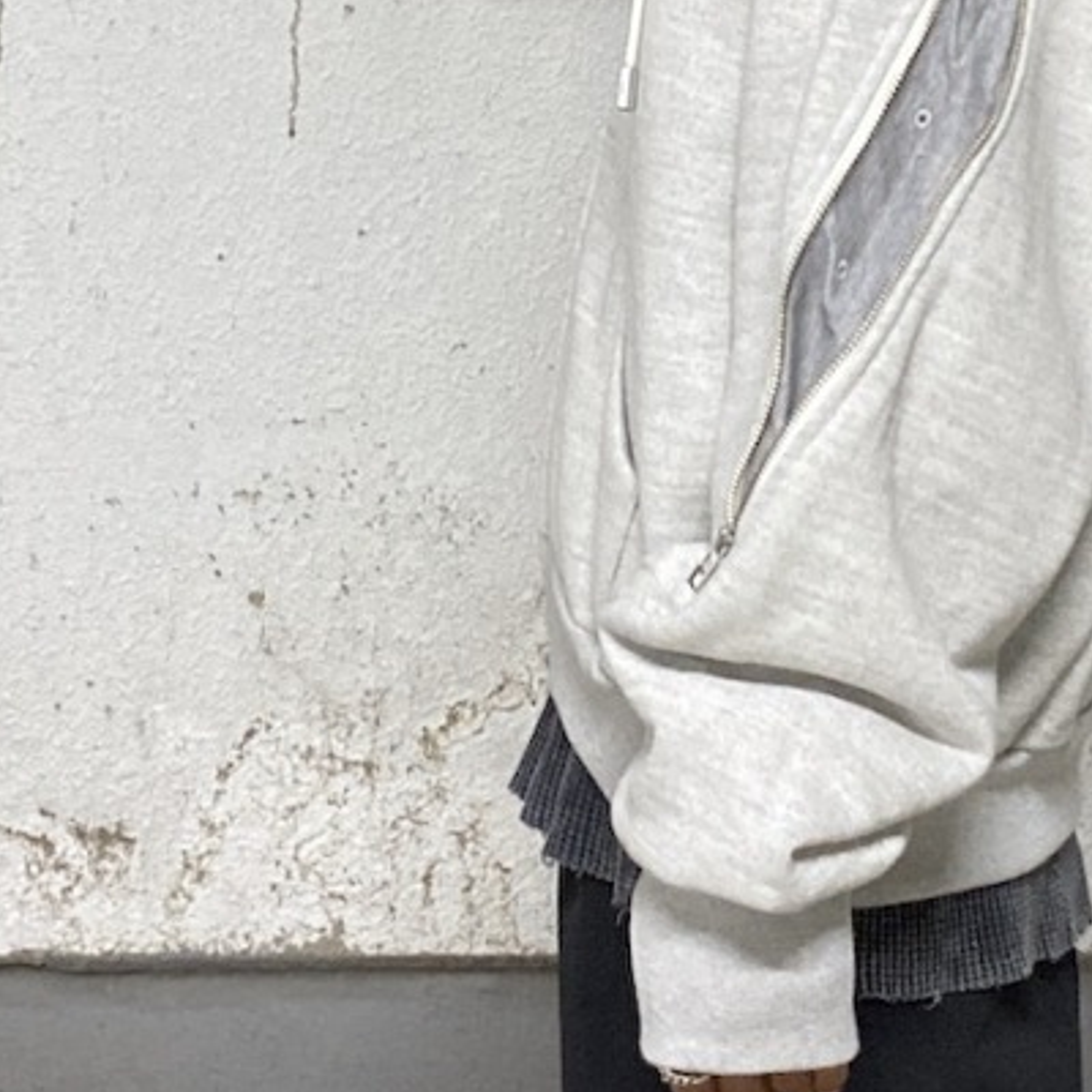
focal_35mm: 49
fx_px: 1749
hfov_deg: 33.8
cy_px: 449
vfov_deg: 34.6
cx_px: 852
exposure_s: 1/33
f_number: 1.8
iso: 500
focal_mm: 4.25
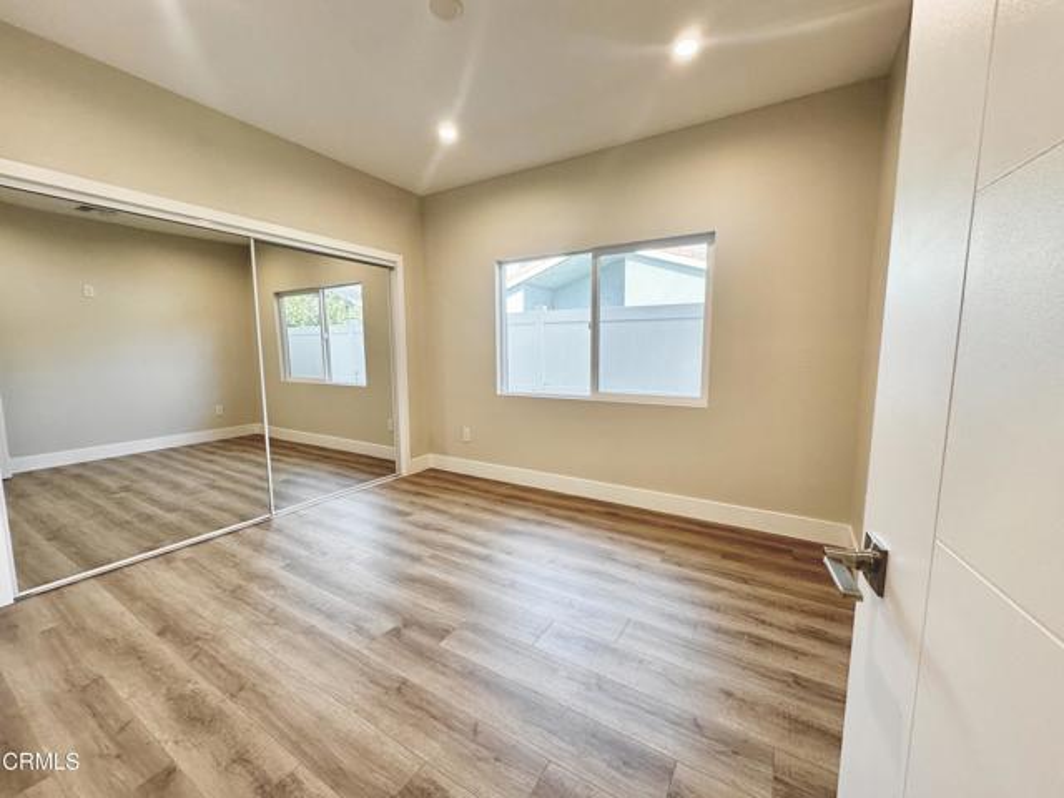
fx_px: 430
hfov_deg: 102.1
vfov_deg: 85.7
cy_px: 399
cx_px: 532
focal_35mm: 14
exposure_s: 1/120
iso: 100
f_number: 2.2
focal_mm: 2.22
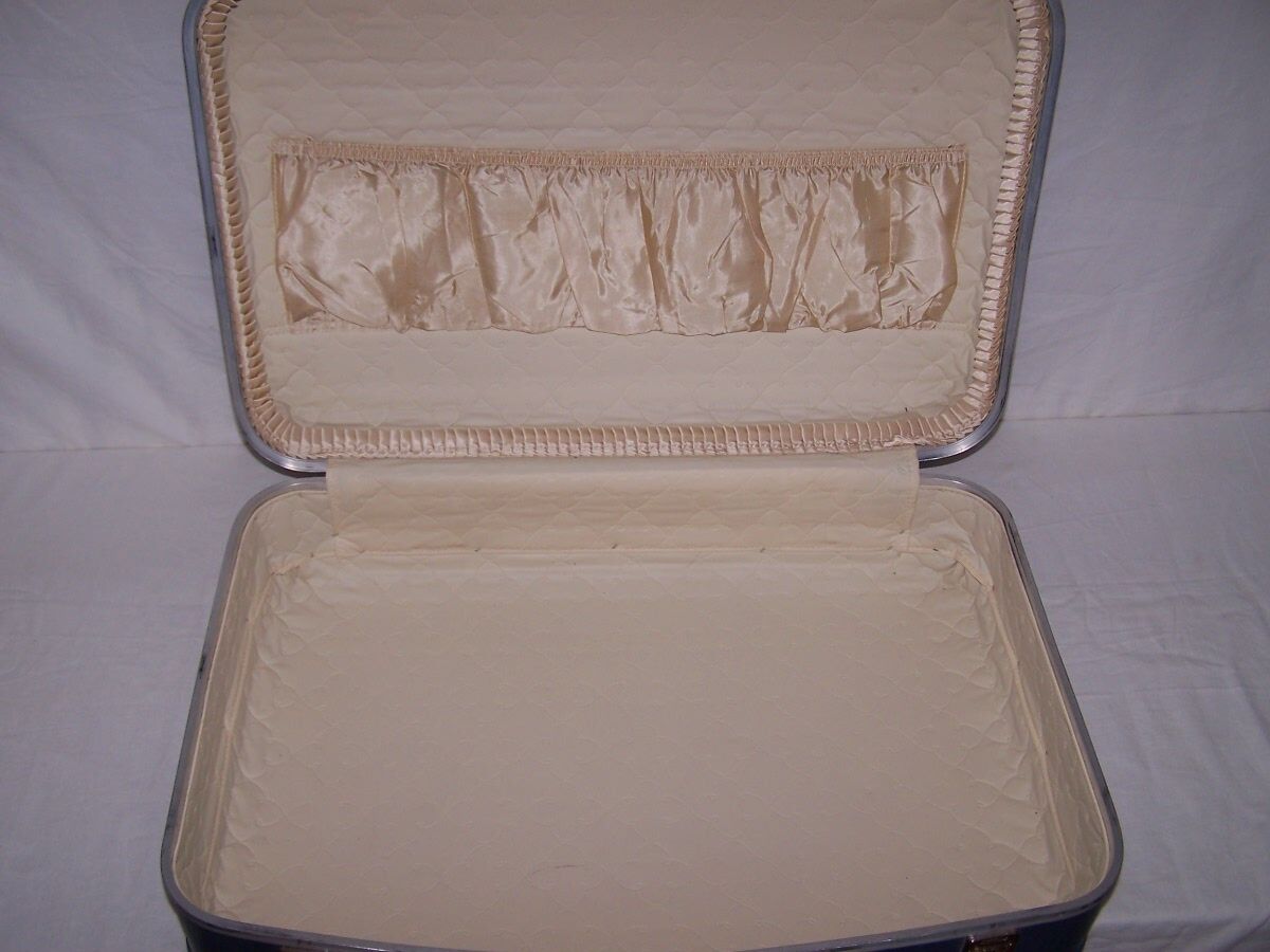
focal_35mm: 38
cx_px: 635
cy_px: 476
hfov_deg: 49.0
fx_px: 1394
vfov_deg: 37.7
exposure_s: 1/60
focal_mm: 6.3
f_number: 2.8
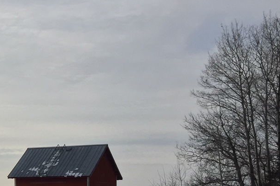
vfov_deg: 16.5
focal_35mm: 81
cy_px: 182
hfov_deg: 22.4
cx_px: -84
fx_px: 630
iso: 32
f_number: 2.2
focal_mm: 4.15
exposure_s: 1/4950
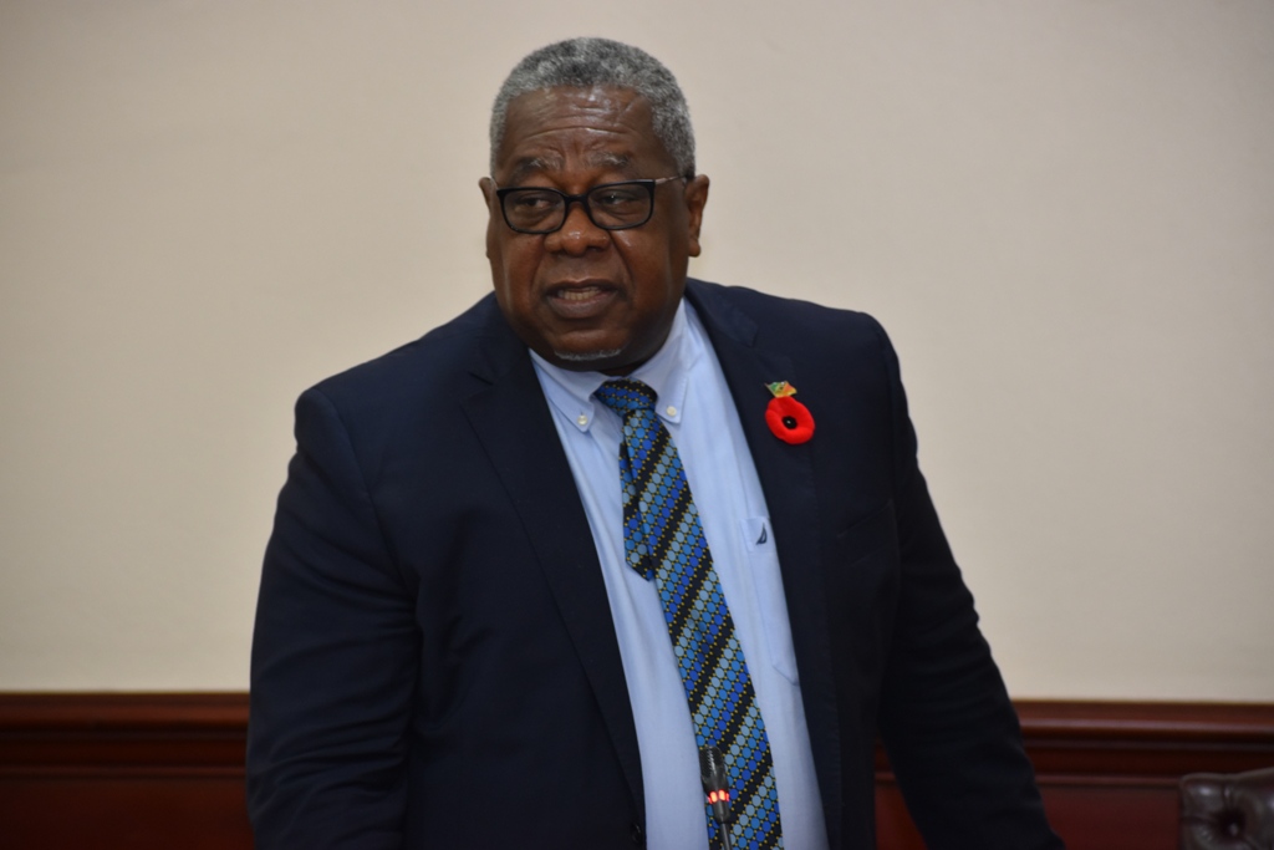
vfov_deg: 7.0
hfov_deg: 10.5
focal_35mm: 195
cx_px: 637
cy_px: 425
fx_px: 6901
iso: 800
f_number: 4.8
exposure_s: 1/80
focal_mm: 130
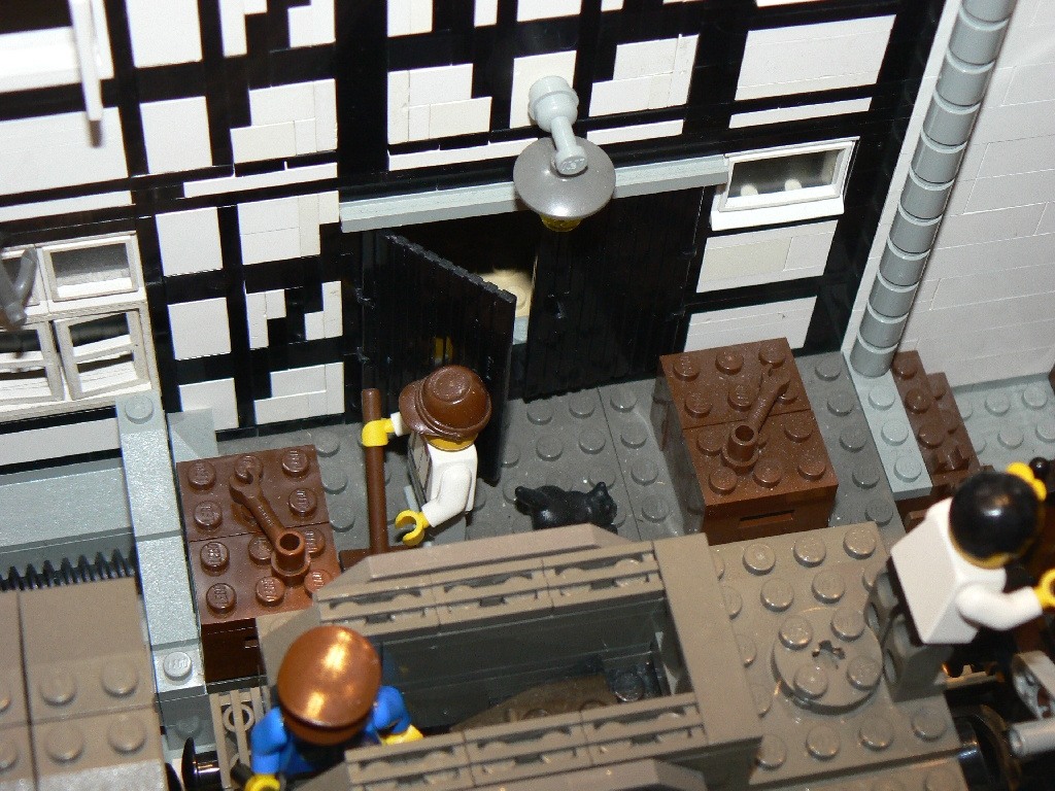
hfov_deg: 27.4
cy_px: 396
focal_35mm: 71
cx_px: 528
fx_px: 2164
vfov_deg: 20.7
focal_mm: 11.8
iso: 100
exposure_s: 1/30
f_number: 3.2
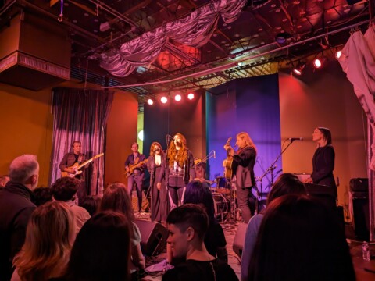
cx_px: 188
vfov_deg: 56.8
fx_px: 260
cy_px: 140
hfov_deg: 71.6
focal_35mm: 24
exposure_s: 1/35.7
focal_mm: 6.81
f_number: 1.85
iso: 695
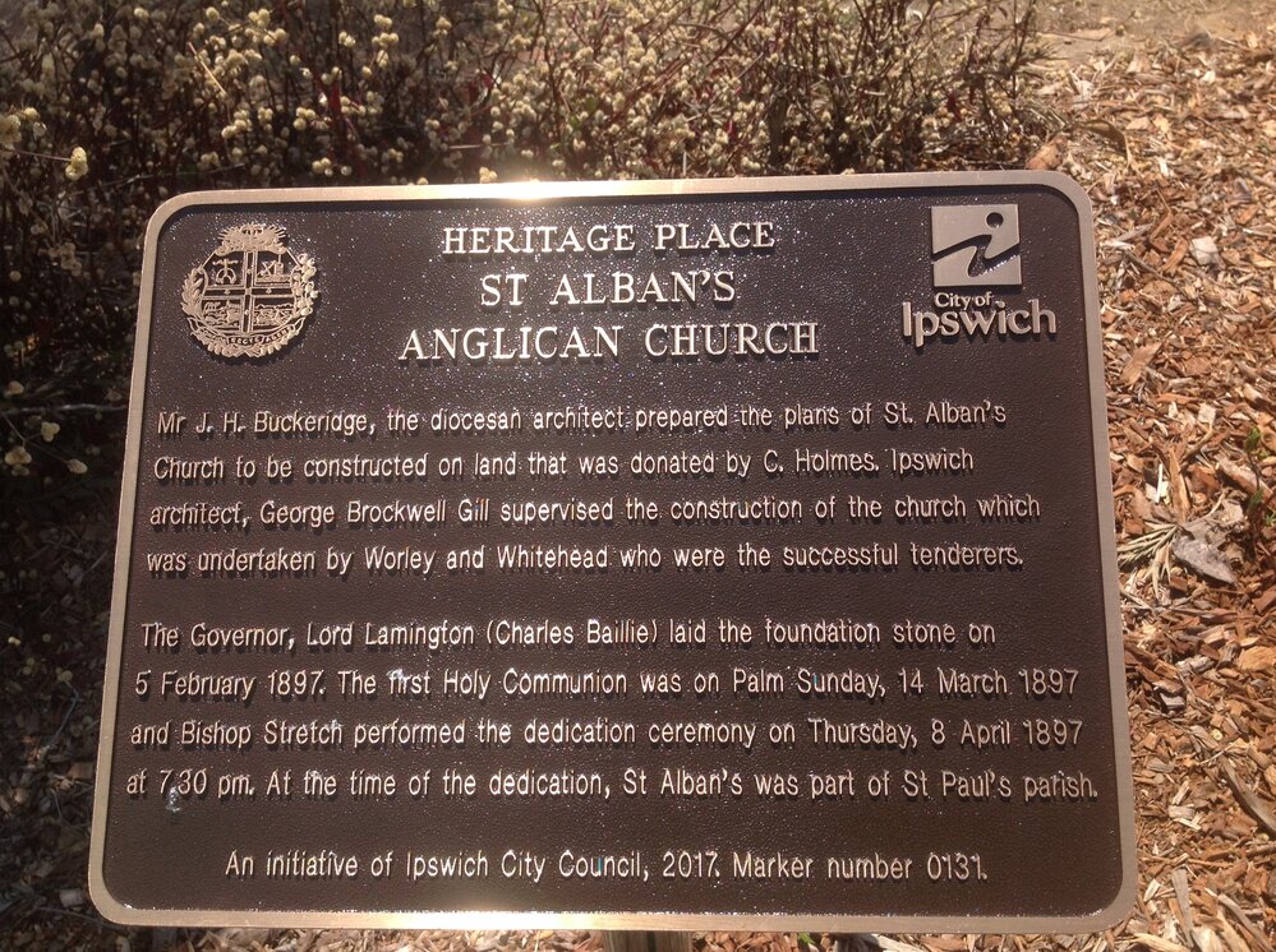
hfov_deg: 52.7
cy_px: 476
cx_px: 638
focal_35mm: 35
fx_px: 1288
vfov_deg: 40.6
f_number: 2.4
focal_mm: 4.28
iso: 50
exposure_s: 1/1314
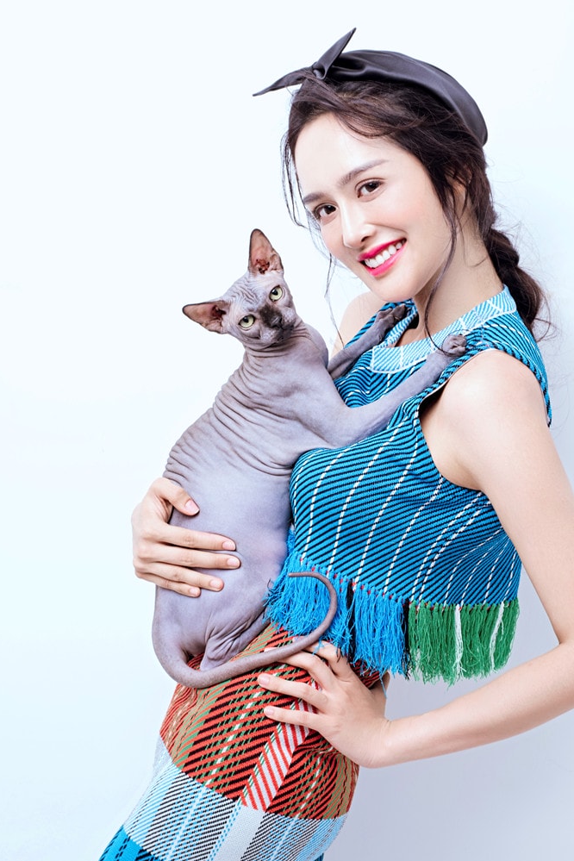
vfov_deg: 26.9
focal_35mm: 75
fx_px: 1794
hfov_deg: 18.2
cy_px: 513
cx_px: 357
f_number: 8
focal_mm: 50
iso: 250
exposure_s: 1/100
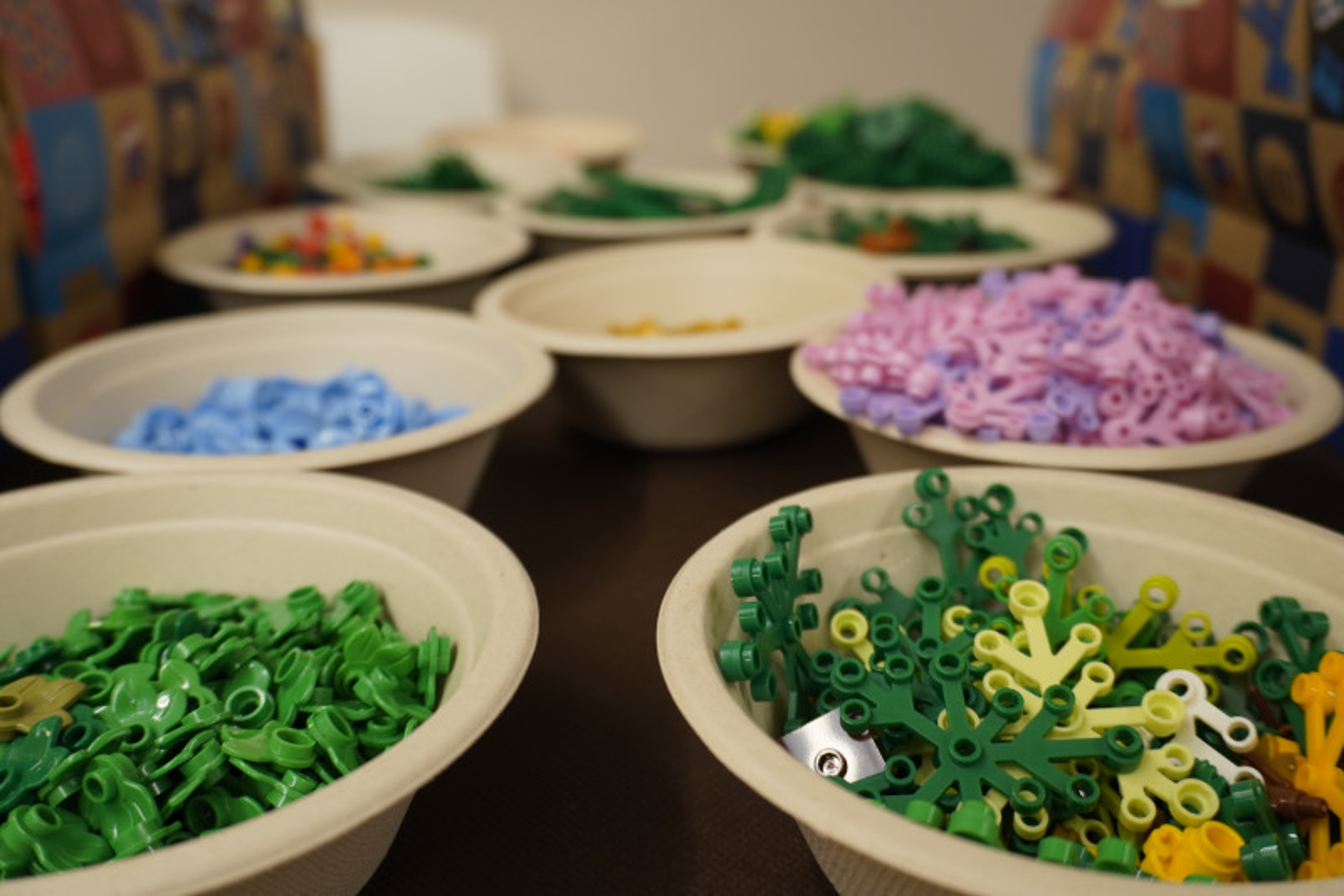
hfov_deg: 57.2
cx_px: 672
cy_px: 448
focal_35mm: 33
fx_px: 1232
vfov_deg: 40.0
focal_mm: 22
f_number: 4
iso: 400
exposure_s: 1/60
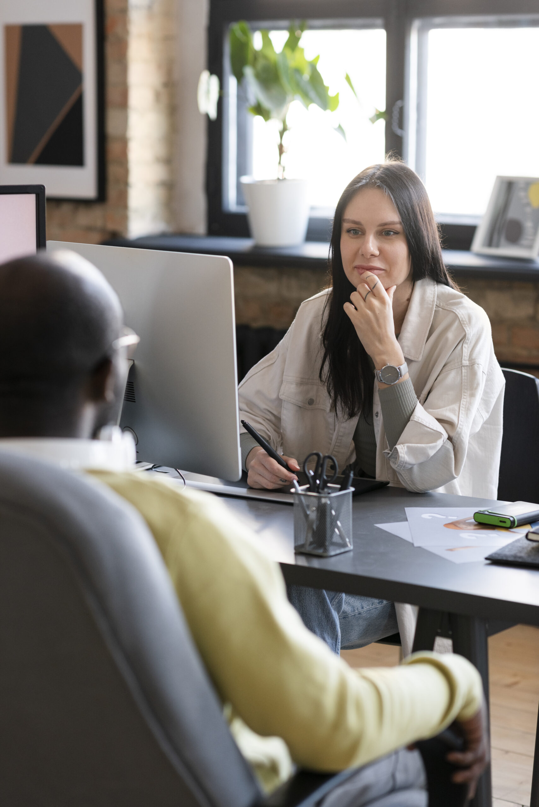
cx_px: 270
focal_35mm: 85
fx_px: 1907
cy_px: 404
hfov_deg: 16.1
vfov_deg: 23.9
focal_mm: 85
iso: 500
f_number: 2.8
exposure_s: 1/200
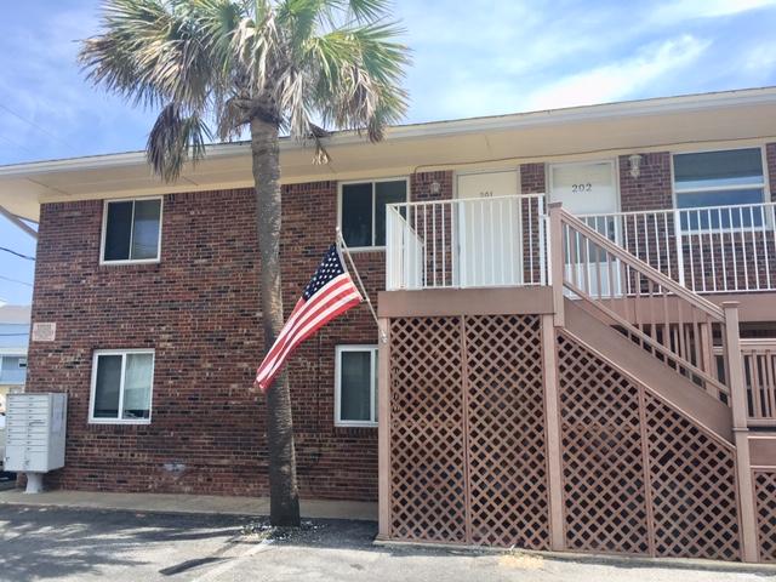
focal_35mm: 29
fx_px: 650
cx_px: 388
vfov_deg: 48.2
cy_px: 291
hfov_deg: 61.7
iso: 25
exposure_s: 1/916
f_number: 2.2
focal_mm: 4.15
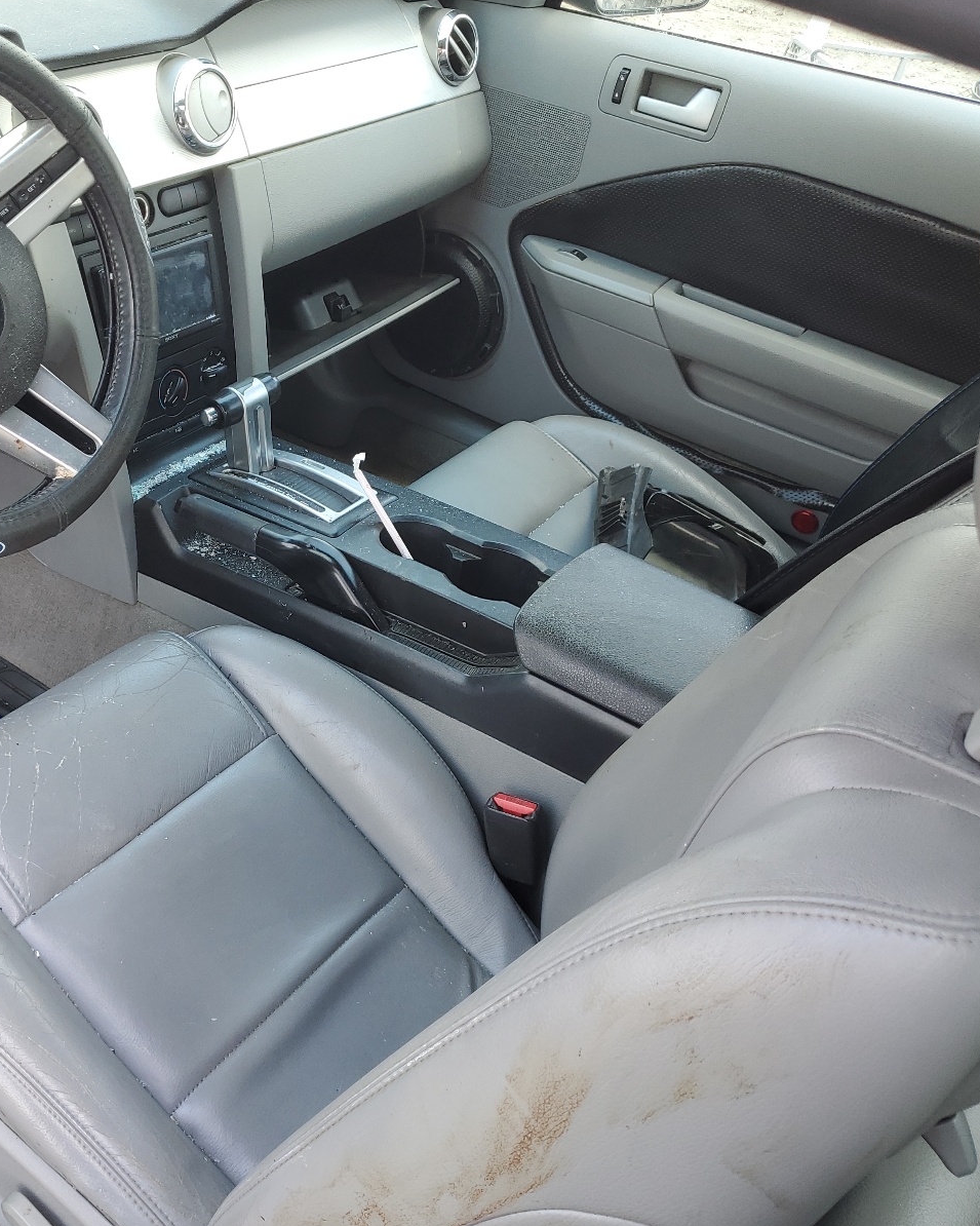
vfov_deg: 52.8
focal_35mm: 34
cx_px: 298
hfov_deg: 42.5
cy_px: 614
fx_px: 1233
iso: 50
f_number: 1.5
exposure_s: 1/227
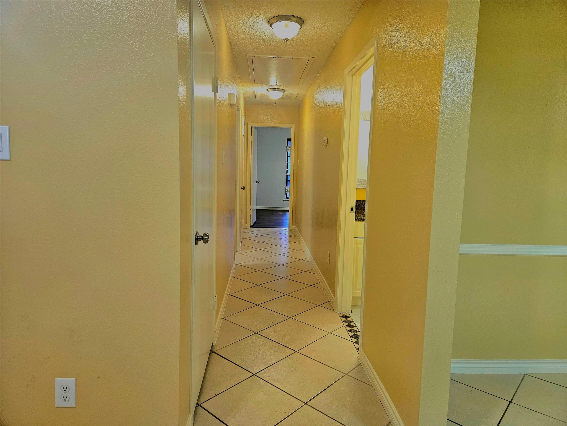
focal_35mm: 23
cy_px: 213
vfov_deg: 58.9
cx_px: 284
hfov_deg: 73.9
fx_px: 377
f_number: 1.8
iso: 250
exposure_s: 1/120
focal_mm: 5.4
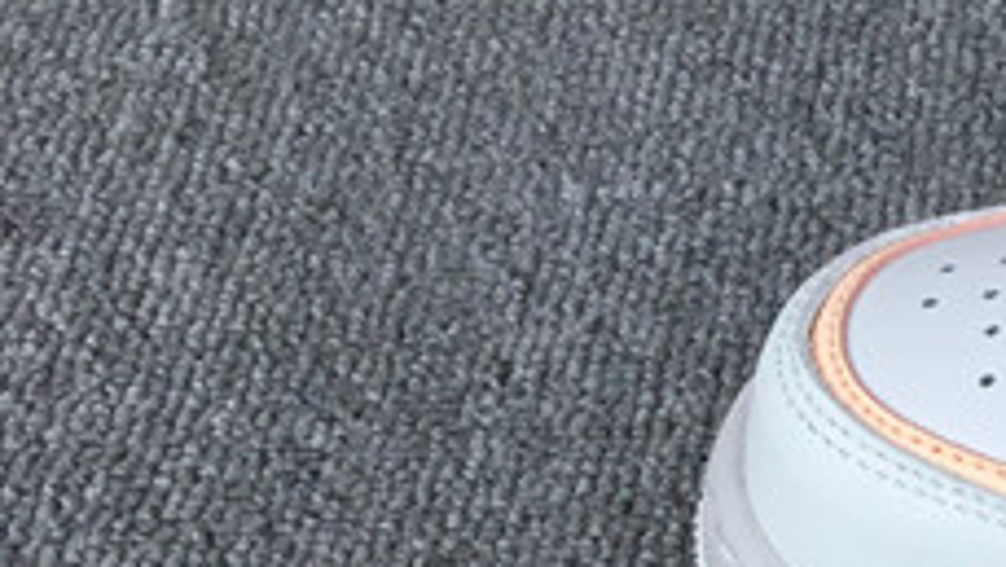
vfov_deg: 9.1
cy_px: 600
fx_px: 3549
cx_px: 1775
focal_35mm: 133
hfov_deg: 14.3
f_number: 2.4
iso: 25
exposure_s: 1/503
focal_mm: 3.3
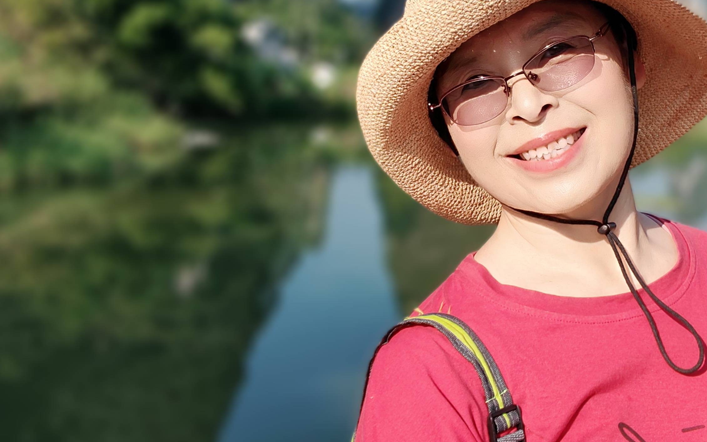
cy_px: 136
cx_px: 473
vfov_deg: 28.9
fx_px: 848
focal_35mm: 44
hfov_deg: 44.6
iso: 60
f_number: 2.4
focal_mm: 2.66
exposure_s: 1/289
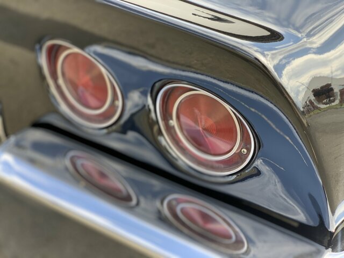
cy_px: 129
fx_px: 517
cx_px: 172
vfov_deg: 28.0
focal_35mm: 52
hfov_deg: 36.8
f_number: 2.4
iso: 20
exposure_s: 1/122
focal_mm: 6
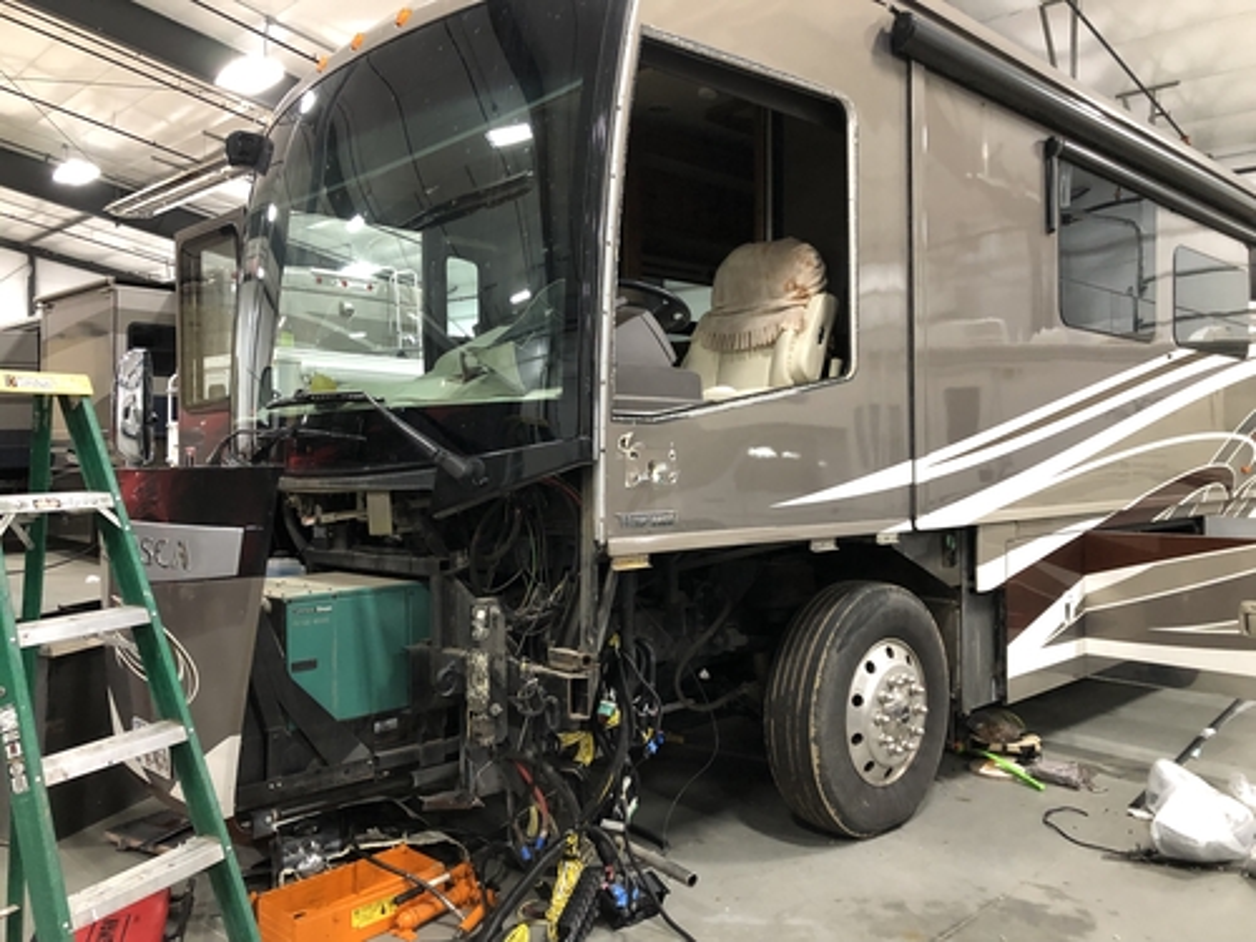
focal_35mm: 28
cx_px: 628
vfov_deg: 49.7
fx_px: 1016
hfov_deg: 63.4
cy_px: 471
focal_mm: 4
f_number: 1.8
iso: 100
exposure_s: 1/15
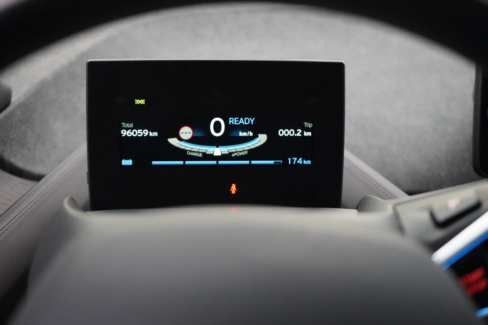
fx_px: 678
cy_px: 162
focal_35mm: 50
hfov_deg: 39.6
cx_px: 244
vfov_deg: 27.0
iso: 12800
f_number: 4.5
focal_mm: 50
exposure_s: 1/100
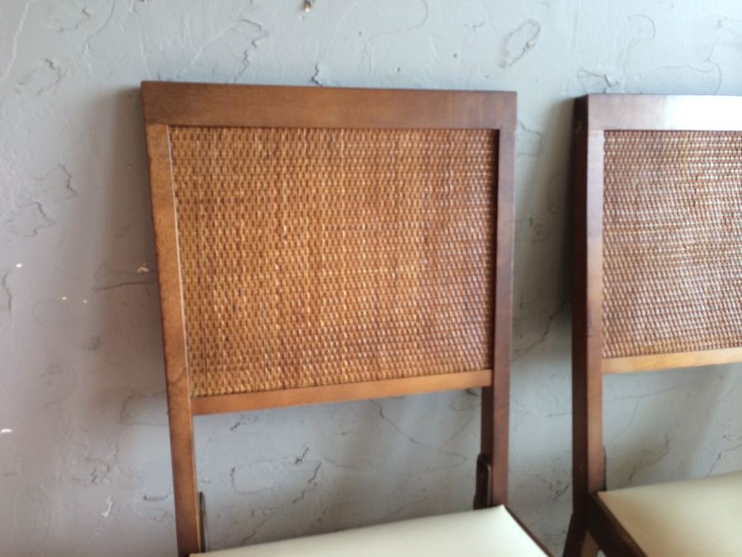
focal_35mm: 30
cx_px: 371
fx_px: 643
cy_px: 278
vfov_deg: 46.8
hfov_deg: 60.0
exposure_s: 1/40
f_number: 2.2
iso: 40
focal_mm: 4.12
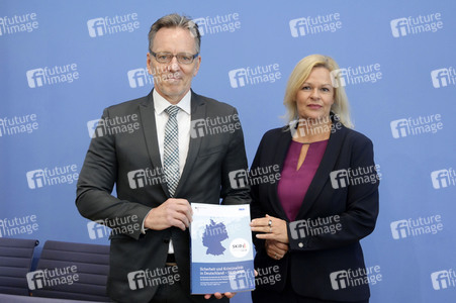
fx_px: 633
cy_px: 152
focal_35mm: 50
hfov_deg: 39.6
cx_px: 228
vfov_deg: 27.0
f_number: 5
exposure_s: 1/640
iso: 4000
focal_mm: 50
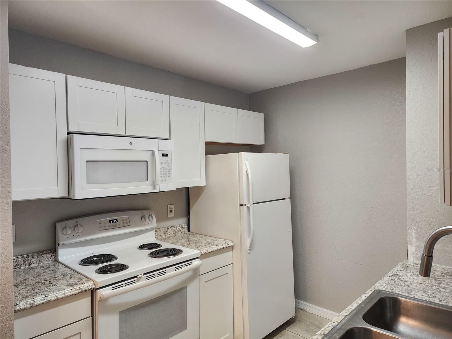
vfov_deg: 58.9
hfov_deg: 73.9
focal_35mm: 23
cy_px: 170
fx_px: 300
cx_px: 226
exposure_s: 1/120
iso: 100
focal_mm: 6.4
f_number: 1.8
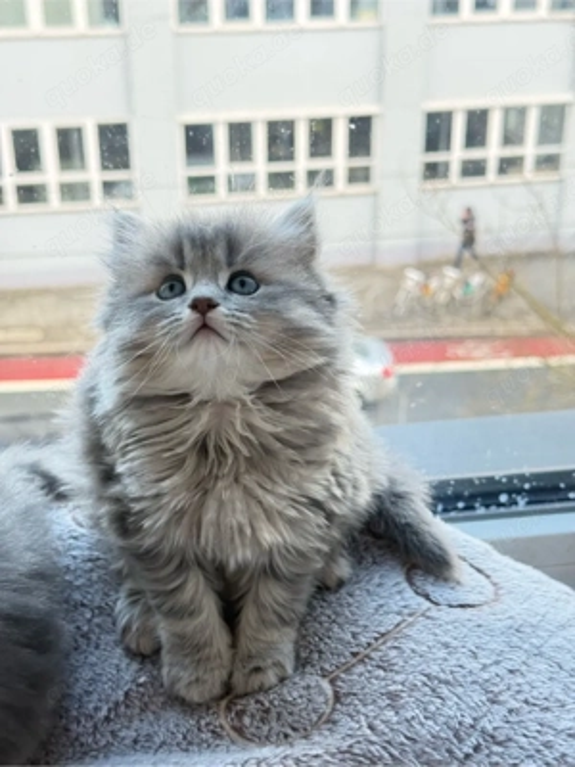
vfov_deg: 39.7
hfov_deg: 30.3
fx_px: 1063
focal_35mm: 48
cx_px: 288
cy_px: 384
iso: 100
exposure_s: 1/87
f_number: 1.78
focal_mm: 6.76
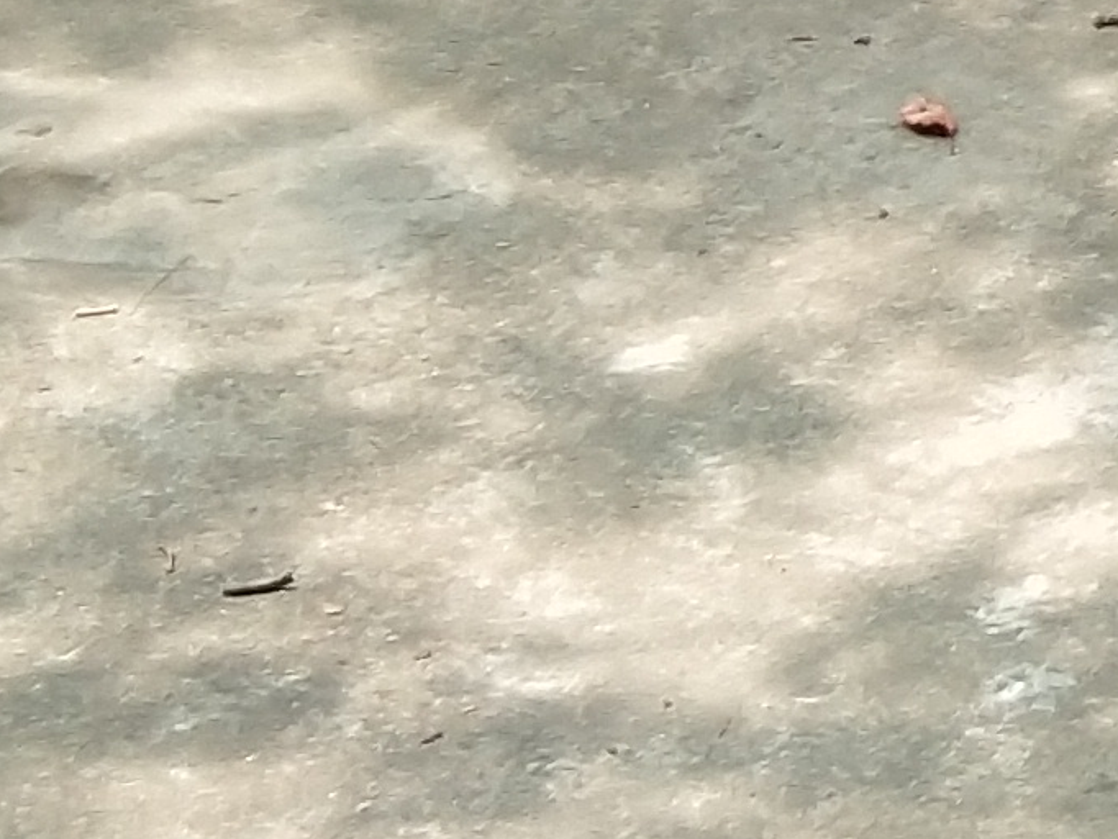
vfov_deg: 7.8
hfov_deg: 9.1
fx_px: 6106
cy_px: -320
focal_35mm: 189
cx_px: 2933
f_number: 2.2
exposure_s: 1/423
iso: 50
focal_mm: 3.69
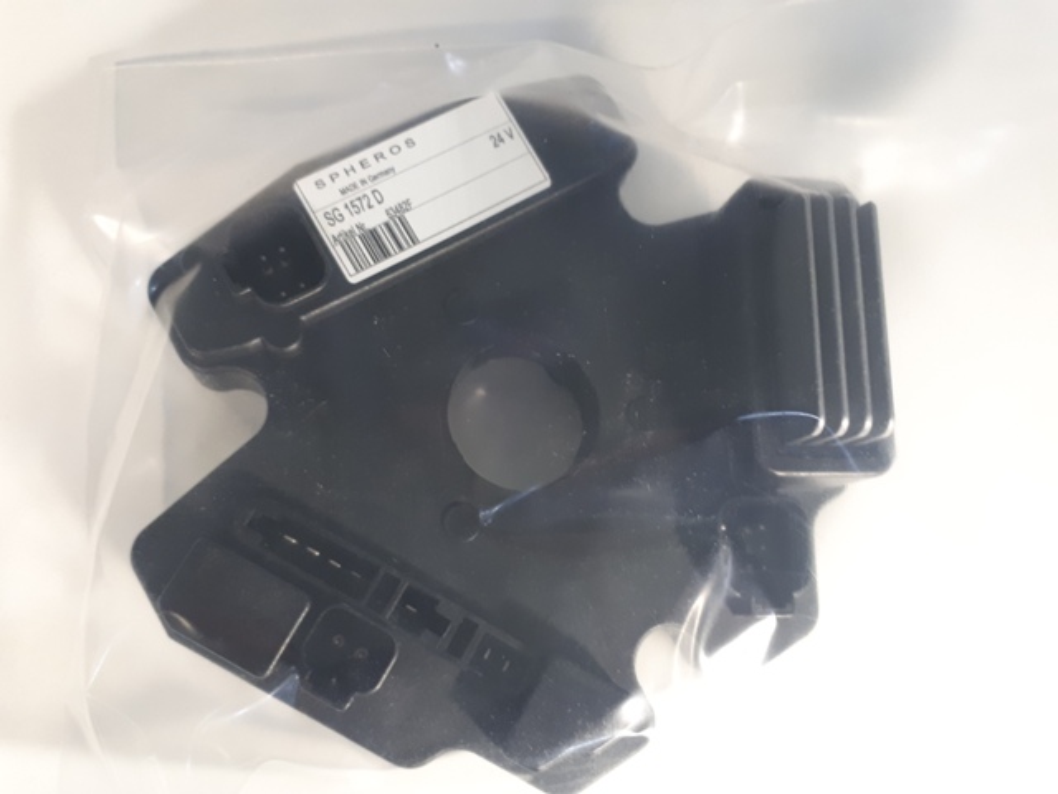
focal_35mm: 27
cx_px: 529
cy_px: 397
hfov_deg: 65.3
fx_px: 825
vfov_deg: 51.4
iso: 160
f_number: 1.9
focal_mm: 3.6
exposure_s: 1/20
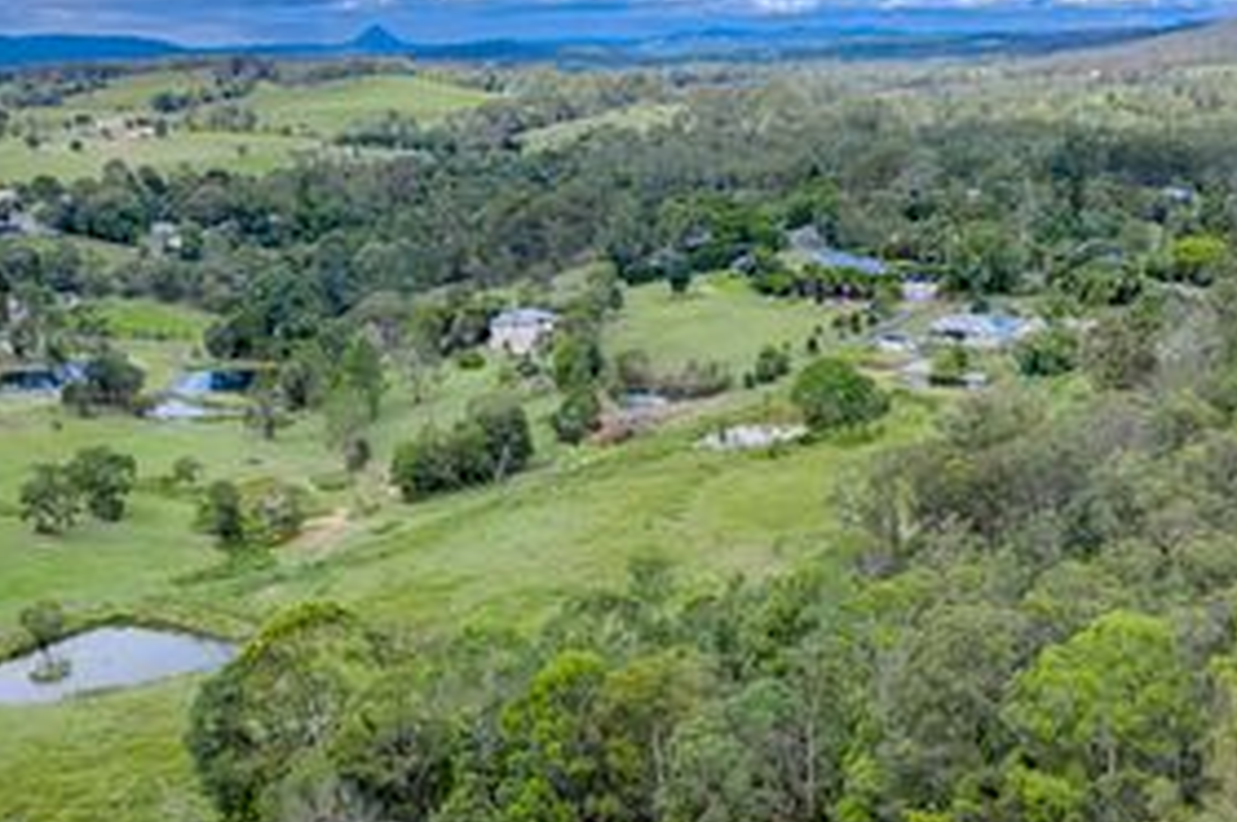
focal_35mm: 47
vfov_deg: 28.5
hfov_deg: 41.0
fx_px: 1613
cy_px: 515
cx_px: 888
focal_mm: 10.26
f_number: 3.5
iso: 100
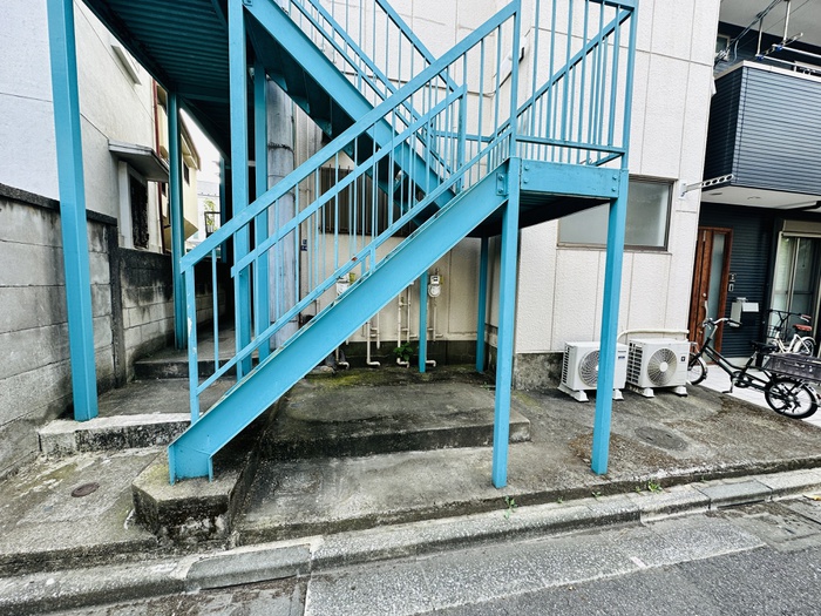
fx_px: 332
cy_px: 308
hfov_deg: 102.1
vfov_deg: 85.7
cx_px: 410
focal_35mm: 14
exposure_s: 1/137
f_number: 2.2
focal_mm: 2.22
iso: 40
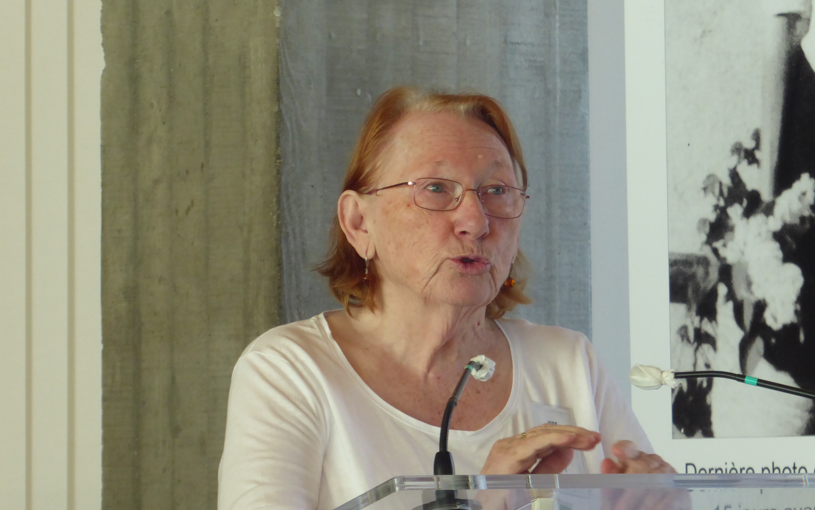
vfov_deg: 3.8
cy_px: 260
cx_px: 408
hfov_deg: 6.1
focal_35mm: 342
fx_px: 7596
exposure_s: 1/40
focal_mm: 57.7
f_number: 7.1
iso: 400
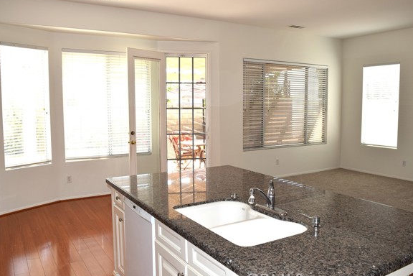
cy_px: 137
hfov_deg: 61.9
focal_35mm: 30
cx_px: 217
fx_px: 344
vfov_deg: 43.6
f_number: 6.3
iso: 200
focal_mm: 18
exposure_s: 1/80
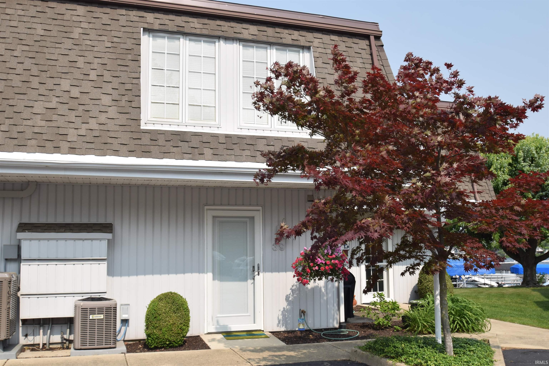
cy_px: 183
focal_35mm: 36
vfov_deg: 36.9
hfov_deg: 53.1
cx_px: 274
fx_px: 549
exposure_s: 1/200
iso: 100
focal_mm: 24
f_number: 10
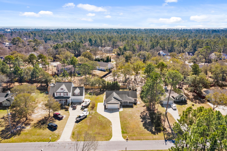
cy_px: 76
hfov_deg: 65.5
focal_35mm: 28
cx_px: 114
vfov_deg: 46.4
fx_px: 176
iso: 100
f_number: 11
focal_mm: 10.26
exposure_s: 1/200
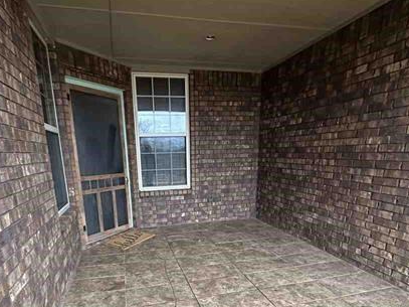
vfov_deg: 58.8
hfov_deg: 76.1
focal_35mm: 22
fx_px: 260
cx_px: 181
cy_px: 218
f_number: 2.2
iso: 320
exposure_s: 1/67
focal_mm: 2.22
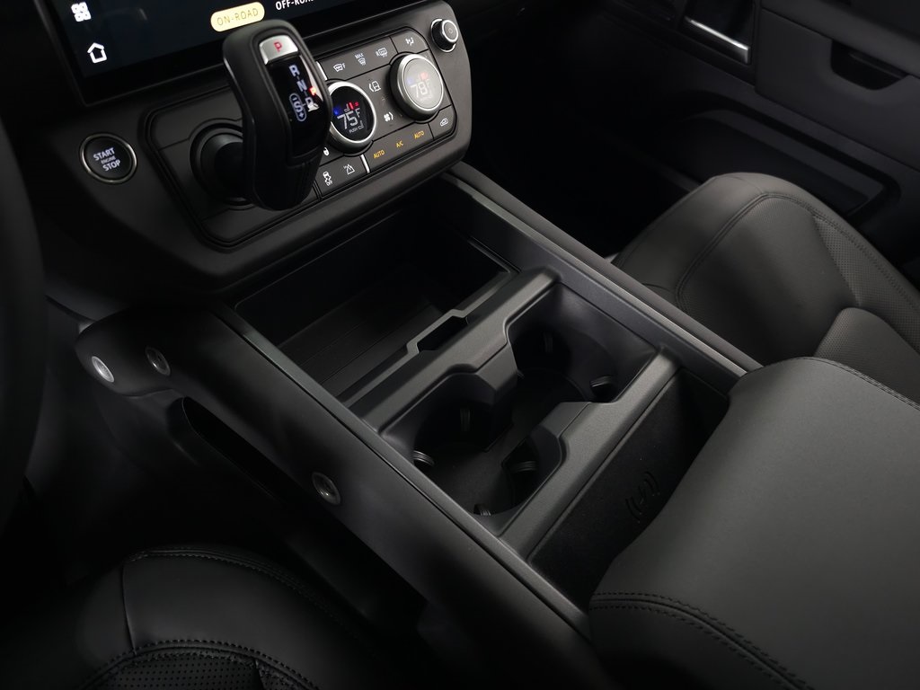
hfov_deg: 73.9
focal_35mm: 23
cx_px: 460
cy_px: 345
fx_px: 611
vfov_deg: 58.9
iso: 320
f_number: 1.7
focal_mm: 6.3
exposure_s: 1/40
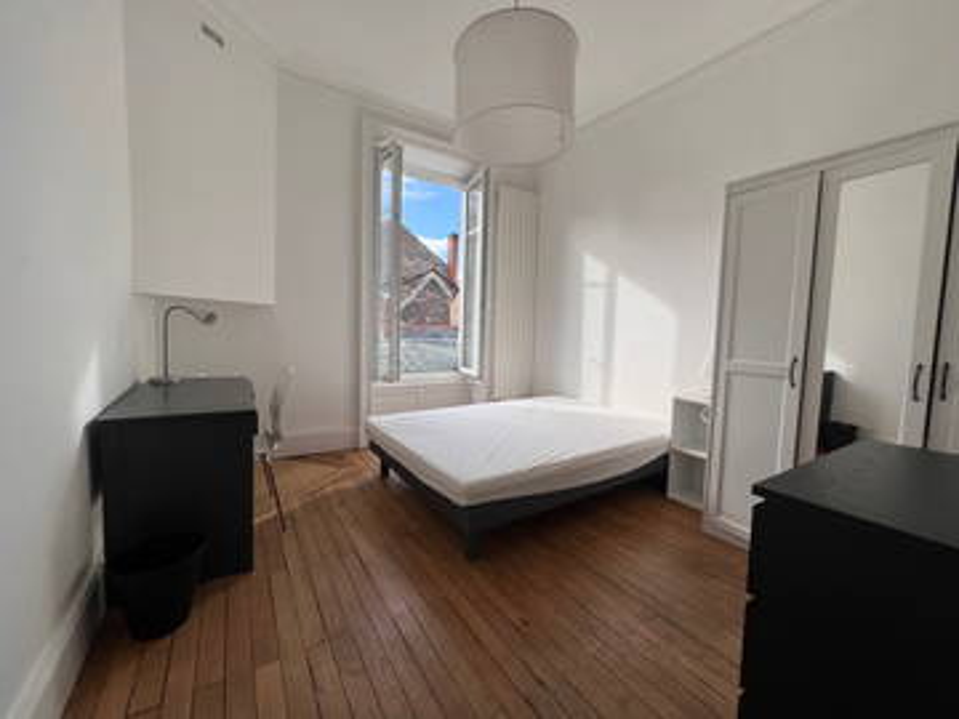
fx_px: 360
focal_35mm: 13
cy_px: 360
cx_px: 480
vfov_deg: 89.9
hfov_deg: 106.2
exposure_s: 1/428
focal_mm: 1.57
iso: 32
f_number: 1.8
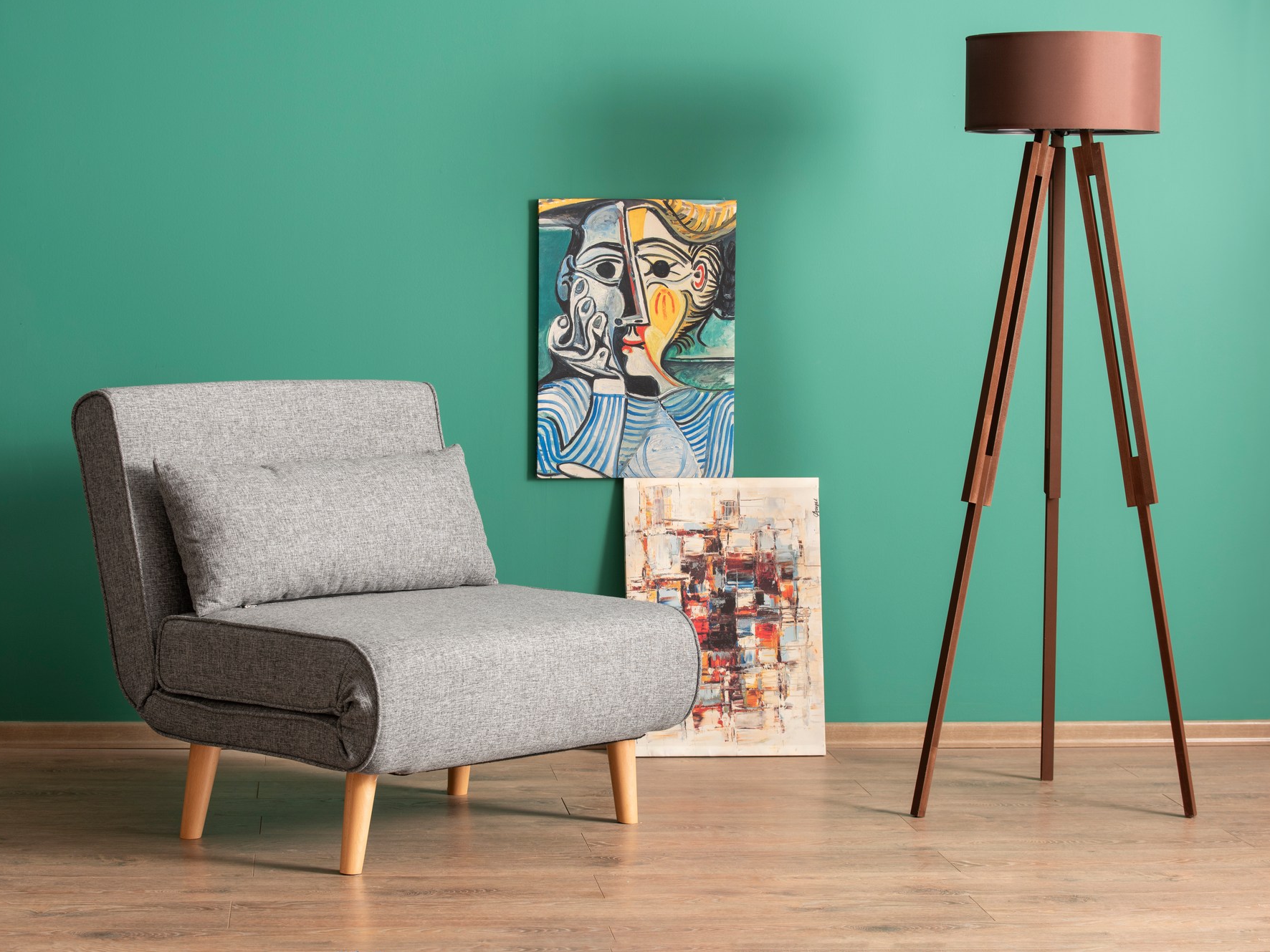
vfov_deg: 19.4
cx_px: 586
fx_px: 2788
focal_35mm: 76
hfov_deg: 25.7
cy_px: 475
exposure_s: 1/160
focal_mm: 70
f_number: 7.1
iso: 160
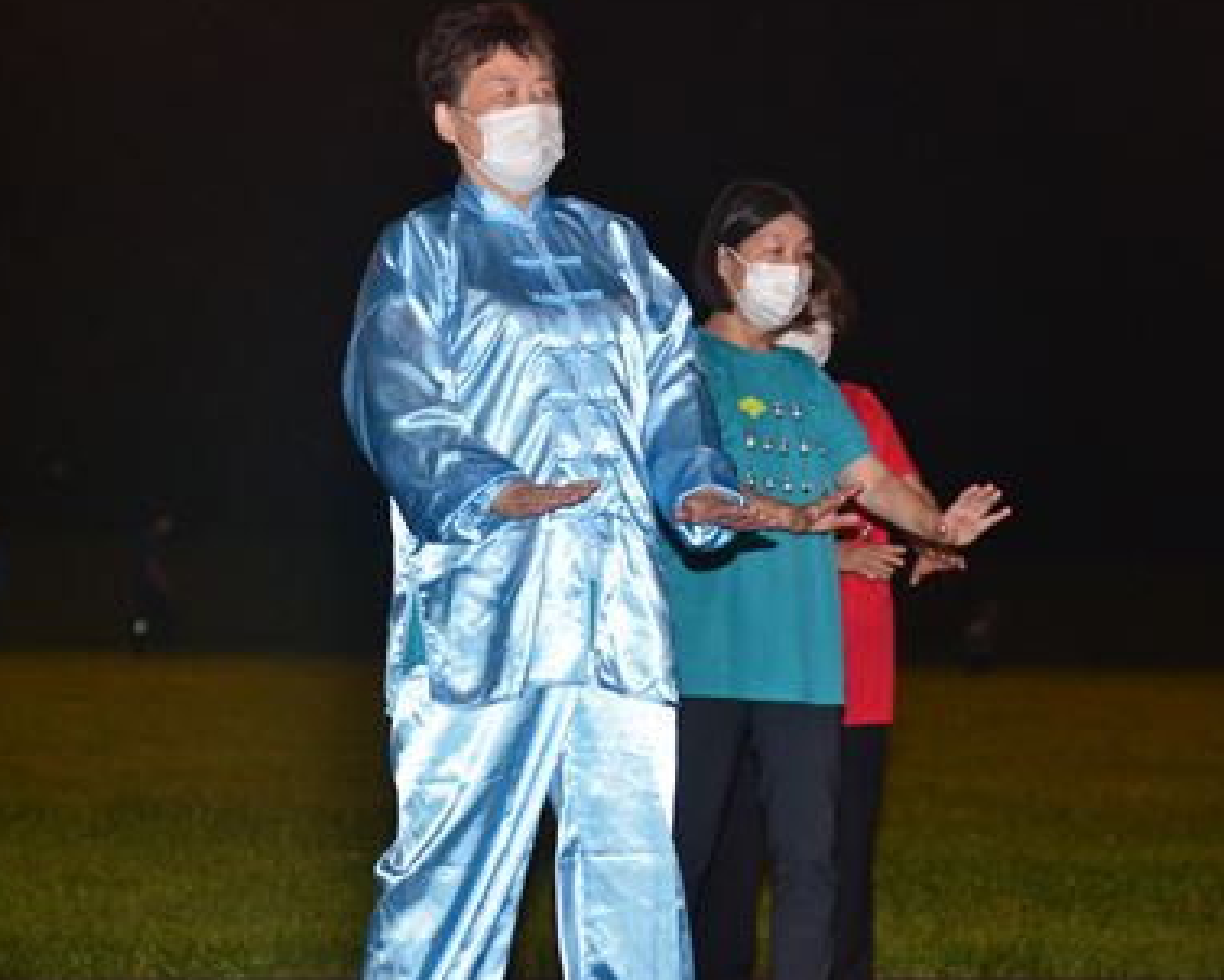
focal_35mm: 233
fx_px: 8431
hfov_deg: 8.3
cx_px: 666
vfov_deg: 6.7
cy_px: 462
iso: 2500
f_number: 5.6
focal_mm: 125
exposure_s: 1/250
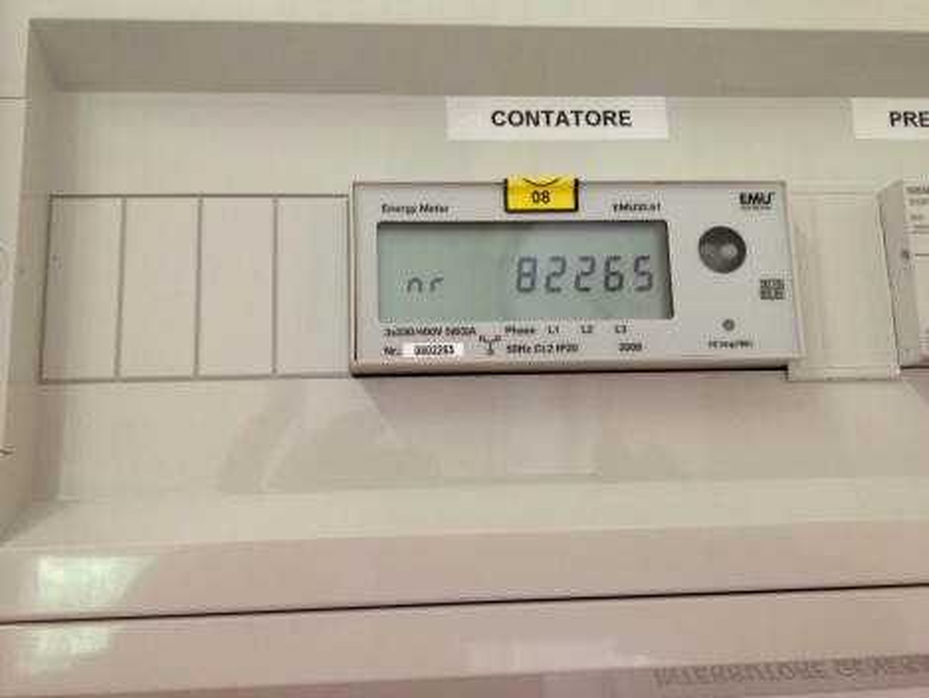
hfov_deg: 55.3
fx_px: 886
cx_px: 464
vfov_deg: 43.0
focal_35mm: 33
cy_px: 349
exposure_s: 1/20
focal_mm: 4.12
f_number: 2.4
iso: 160
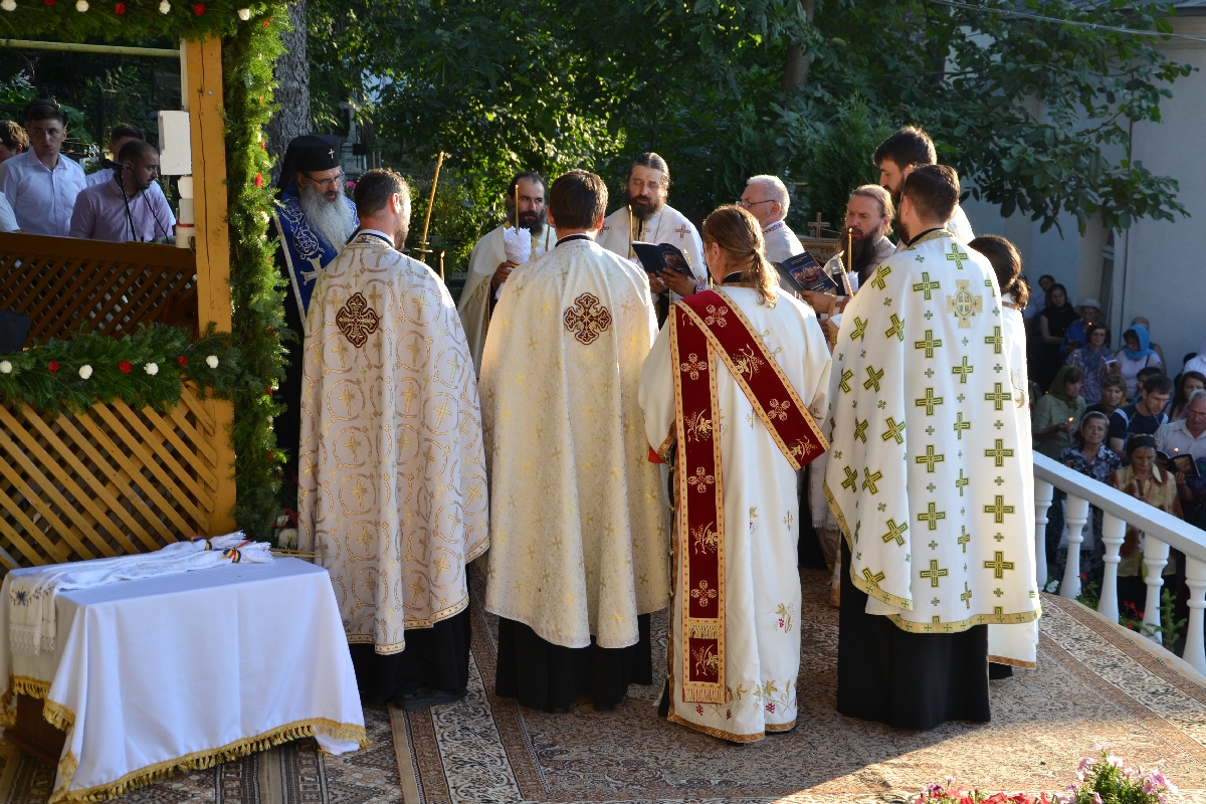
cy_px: 402
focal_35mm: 60
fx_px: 2010
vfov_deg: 22.6
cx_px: 603
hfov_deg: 33.4
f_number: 5.6
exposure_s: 1/125
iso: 160
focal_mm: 40
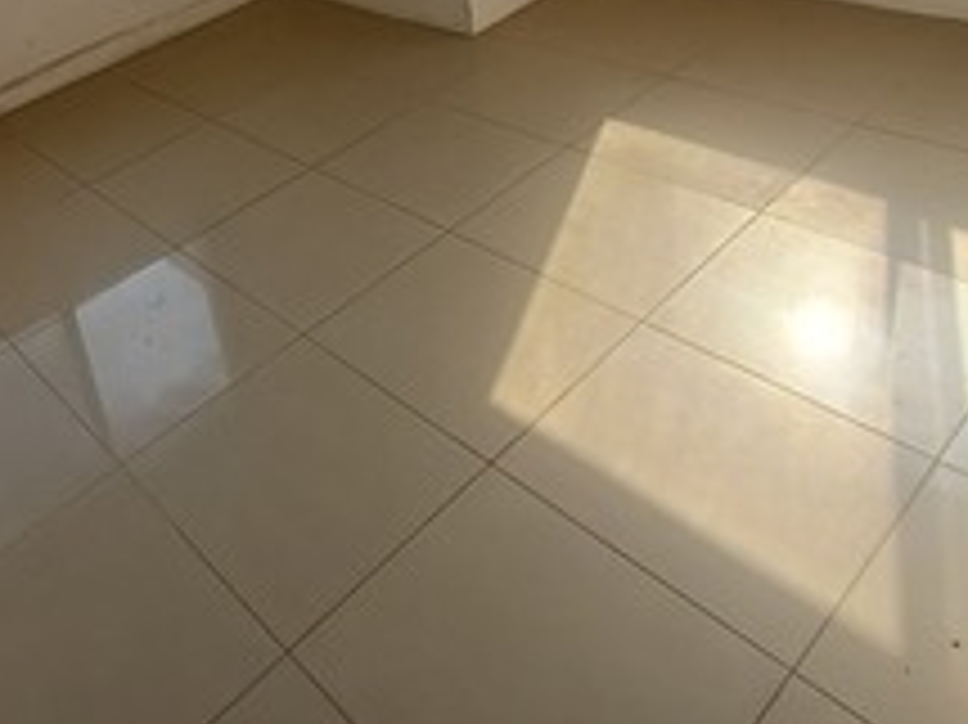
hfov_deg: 50.5
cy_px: 20
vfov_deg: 37.8
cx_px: 187
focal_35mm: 34
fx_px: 950
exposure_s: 1/221
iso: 40
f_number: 2.2
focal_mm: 1.64
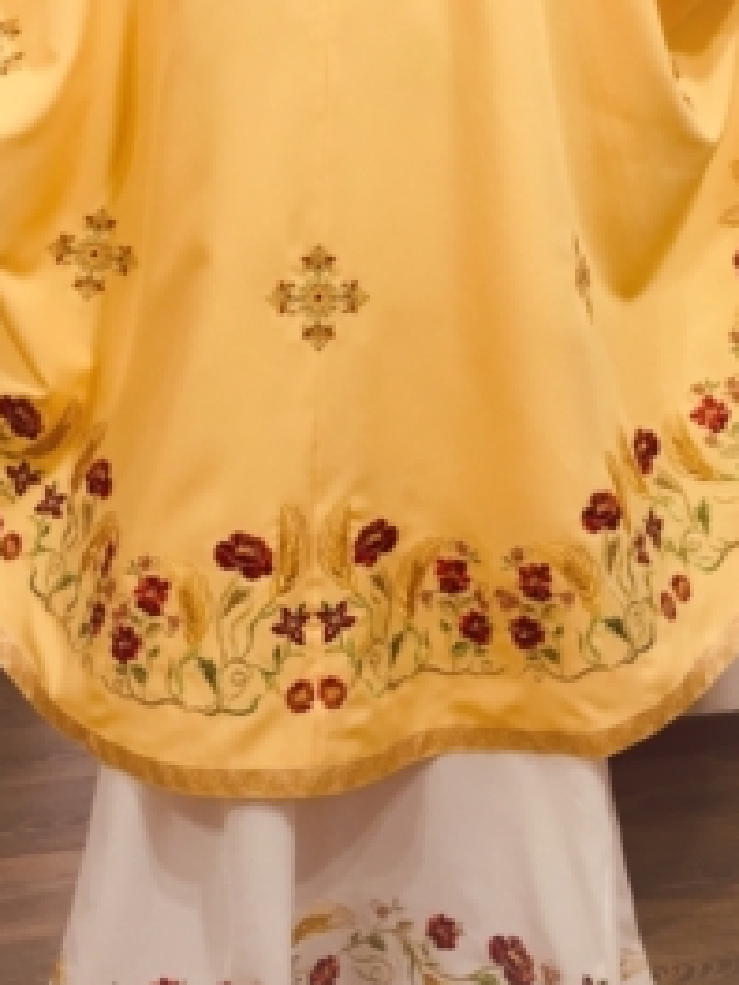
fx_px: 1566
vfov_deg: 34.1
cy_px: 220
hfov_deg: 26.6
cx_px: 345
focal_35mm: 55
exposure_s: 1/33
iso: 125
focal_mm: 4.15
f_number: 2.2
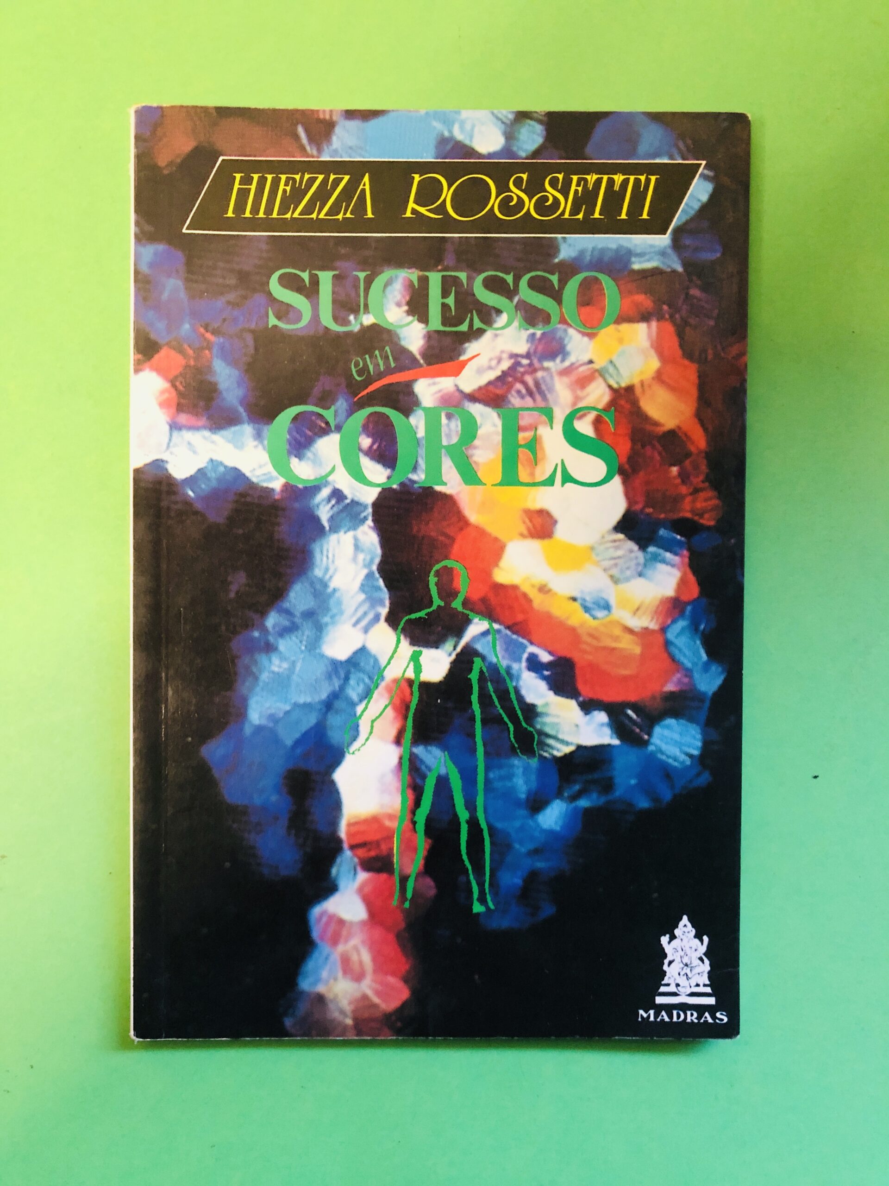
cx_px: 444
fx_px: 959
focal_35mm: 28
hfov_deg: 49.7
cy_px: 593
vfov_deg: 63.4
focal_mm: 4
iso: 100
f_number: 1.8
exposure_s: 1/5
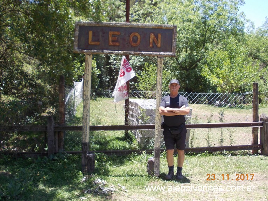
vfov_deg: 37.7
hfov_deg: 49.0
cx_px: 134
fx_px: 294
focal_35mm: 38
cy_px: 100
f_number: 3.1
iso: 80
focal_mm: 5.3
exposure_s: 1/320
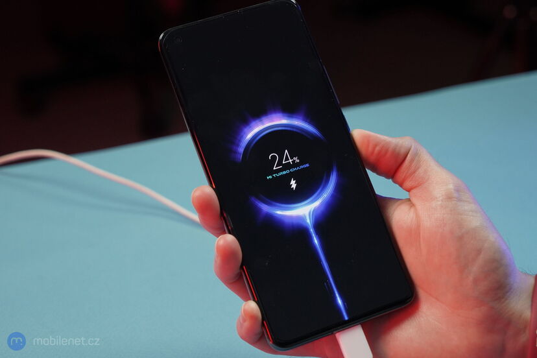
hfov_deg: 28.8
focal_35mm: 70
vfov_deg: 19.5
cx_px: 268
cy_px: 179
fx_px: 1044
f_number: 7.1
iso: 2500
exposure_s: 1/200
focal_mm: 70
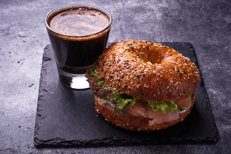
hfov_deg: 27.0
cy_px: 77
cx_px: 116
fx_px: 481
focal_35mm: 75
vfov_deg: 18.2
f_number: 10
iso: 100
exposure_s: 1/125
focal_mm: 50
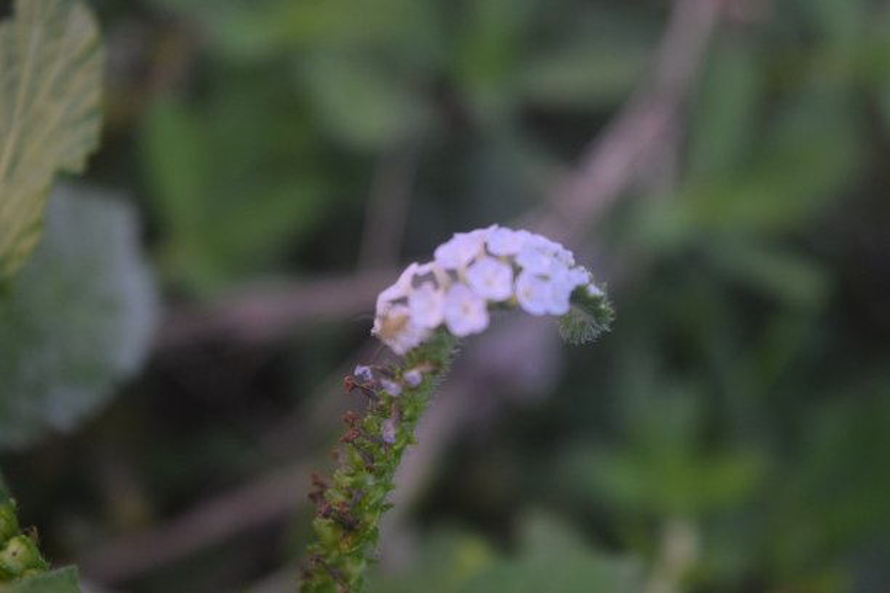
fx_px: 2039
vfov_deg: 16.6
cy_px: 296
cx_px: 445
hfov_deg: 24.6
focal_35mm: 82
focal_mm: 55
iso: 1600
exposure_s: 1/320
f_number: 5.6
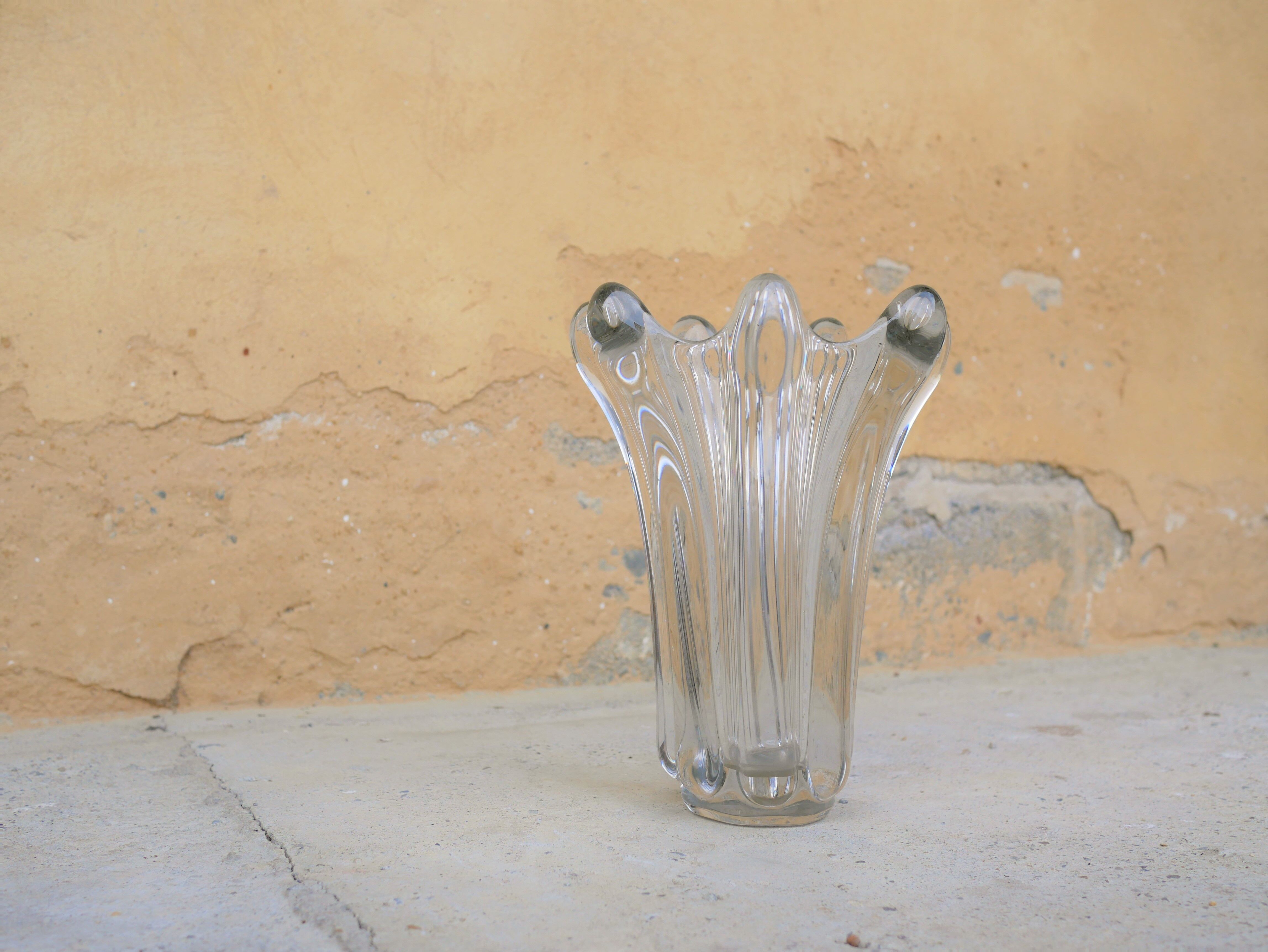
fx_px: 1466
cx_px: 634
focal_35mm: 40
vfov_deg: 36.0
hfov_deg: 46.8
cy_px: 476
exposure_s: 1/500
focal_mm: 20
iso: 200
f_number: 3.5
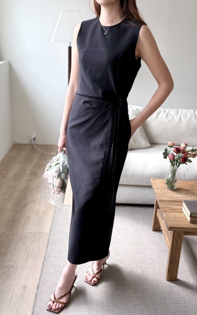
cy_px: 158
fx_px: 241
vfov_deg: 66.5
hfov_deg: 44.5
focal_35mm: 28
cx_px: 110
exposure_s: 1/159
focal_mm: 5.96
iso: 50
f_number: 1.6
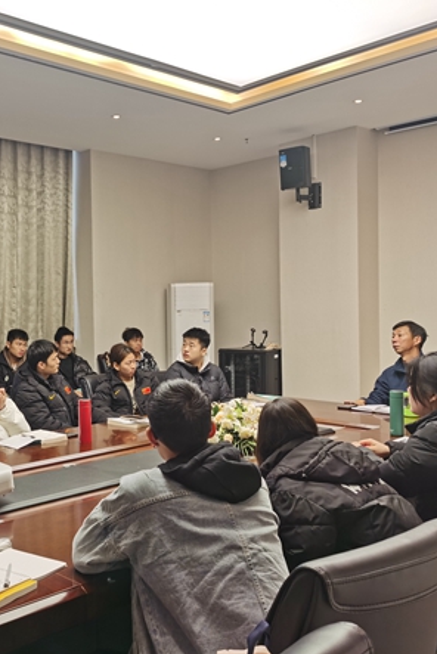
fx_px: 691
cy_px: 328
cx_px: 71
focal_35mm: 38
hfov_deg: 33.8
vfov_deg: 50.7
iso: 50
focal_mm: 5.56
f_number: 1.6
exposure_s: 1/107
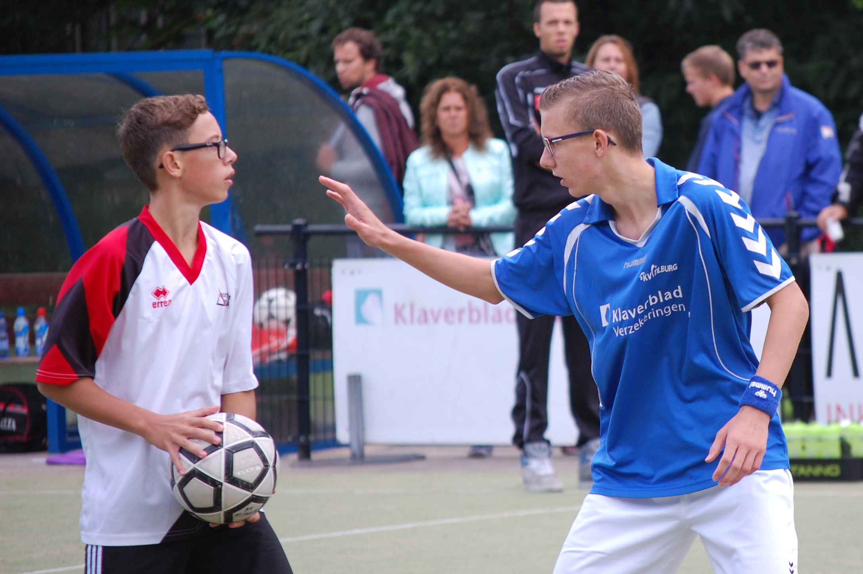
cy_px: 287
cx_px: 432
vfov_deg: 6.8
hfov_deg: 10.2
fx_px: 4850
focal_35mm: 202
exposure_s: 1/640
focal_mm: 135
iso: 400
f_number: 5
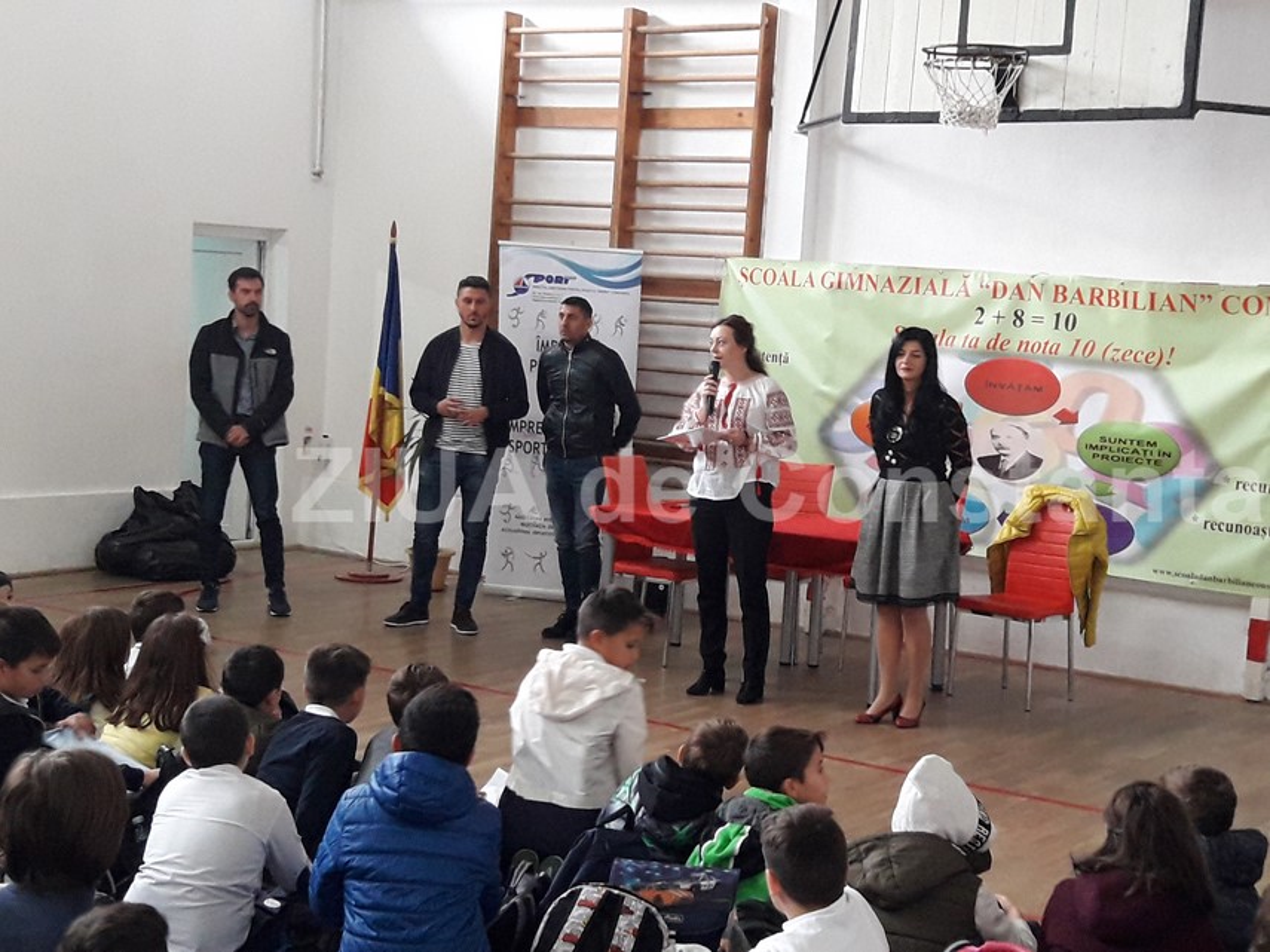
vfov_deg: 49.7
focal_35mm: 28
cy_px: 476
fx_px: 1027
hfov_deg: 63.5
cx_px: 635
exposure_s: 1/17
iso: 200
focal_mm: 3.7
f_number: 1.9
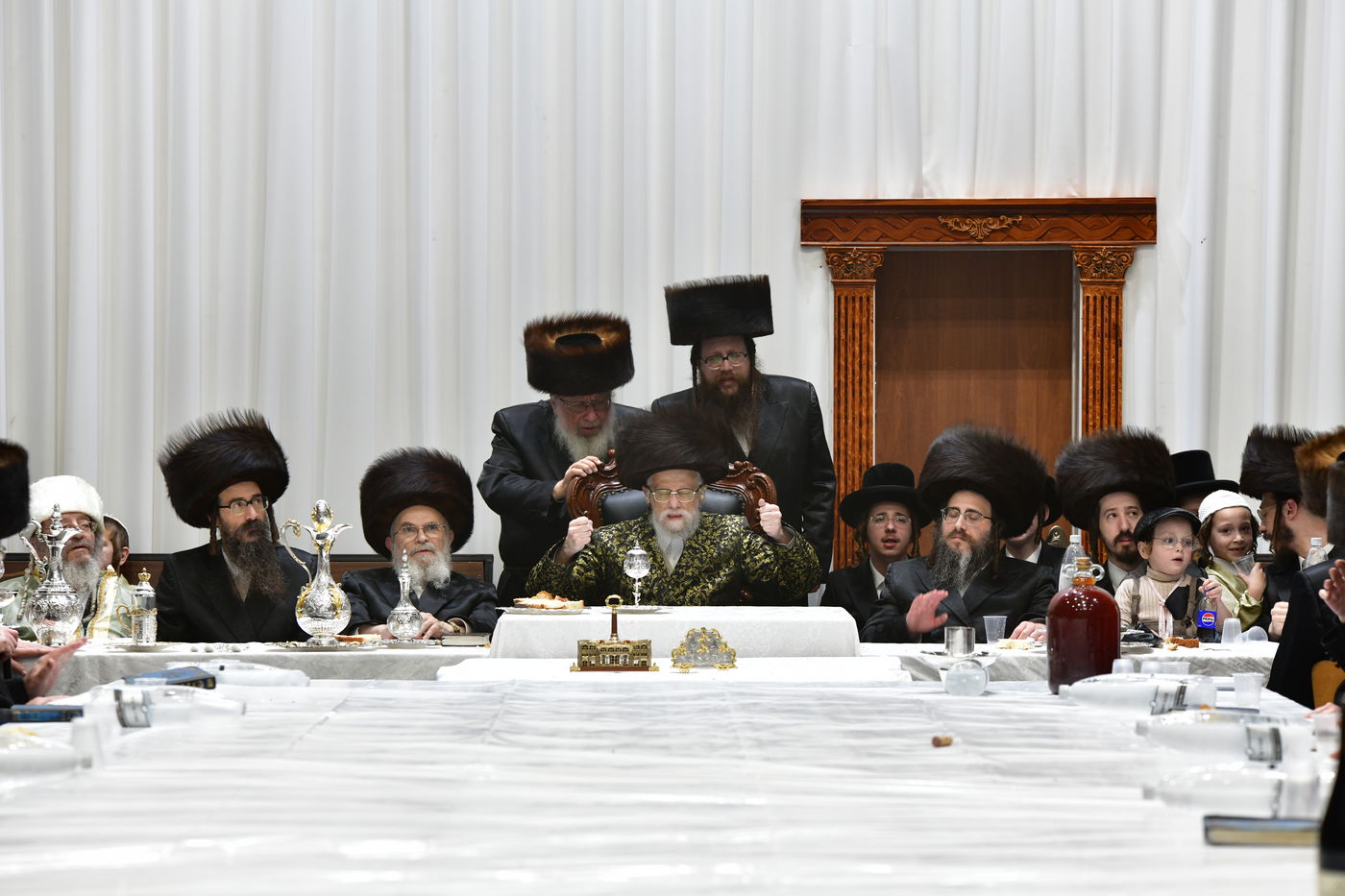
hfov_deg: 15.8
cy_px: 448
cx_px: 672
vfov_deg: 10.5
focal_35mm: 130
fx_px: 4856
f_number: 5.6
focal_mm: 130
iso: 1250
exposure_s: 1/100
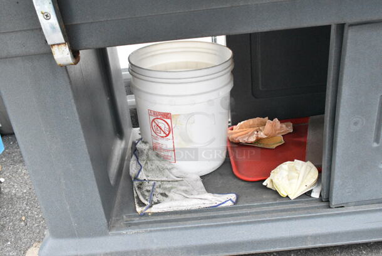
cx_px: 191
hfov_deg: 53.1
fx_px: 382
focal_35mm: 36
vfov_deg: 37.0
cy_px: 128
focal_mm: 24
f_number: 8
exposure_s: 1/250
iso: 6400
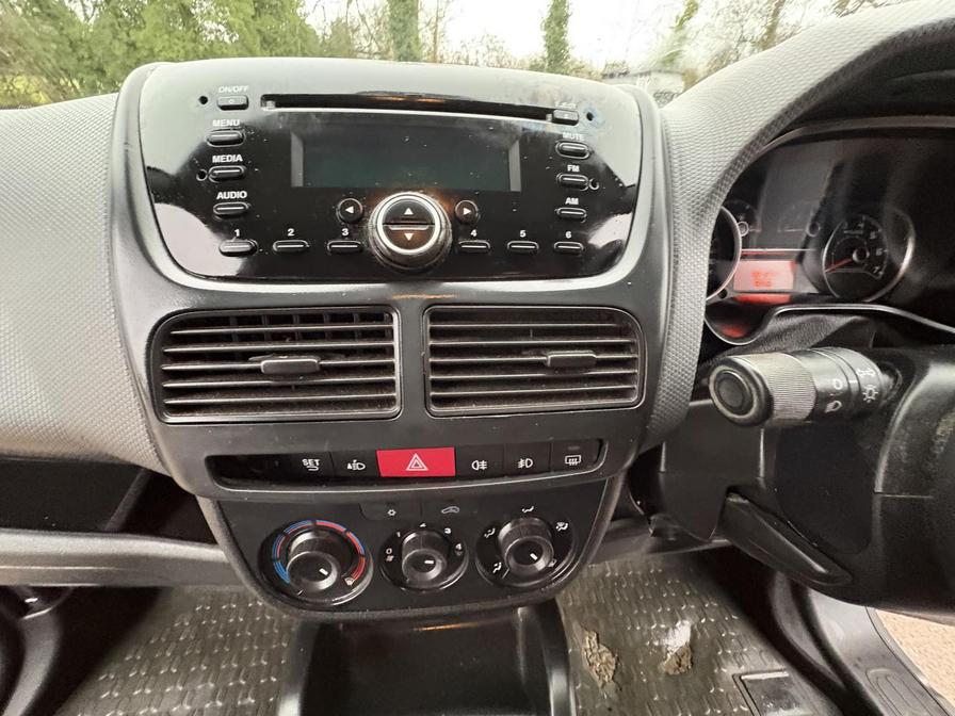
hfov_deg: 102.1
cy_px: 358
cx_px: 478
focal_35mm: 14
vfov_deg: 85.7
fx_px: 386
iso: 1000
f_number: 2.2
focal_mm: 2.22
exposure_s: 1/37
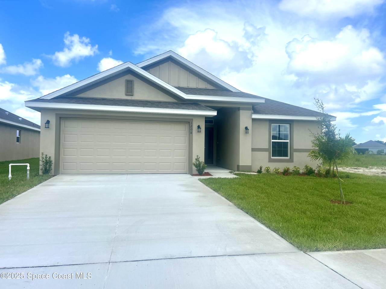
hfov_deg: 67.3
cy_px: 144
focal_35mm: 26
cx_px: 193
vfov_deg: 53.1
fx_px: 290
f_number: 1.5
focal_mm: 5.7
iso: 50
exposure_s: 1/6211
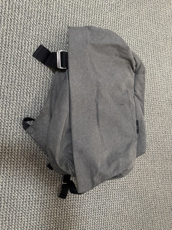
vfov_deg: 71.6
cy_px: 115
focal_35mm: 24
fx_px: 159
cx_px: 86
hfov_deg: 56.8
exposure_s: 1/40
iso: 800
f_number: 1.78
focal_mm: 6.86
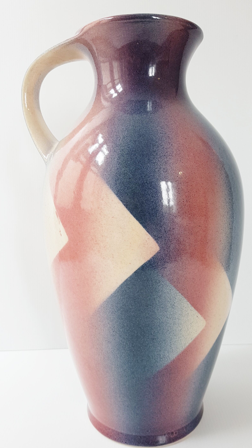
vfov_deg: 66.1
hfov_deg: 40.0
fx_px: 345
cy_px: 226
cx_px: 148
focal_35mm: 29
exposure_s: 1/101
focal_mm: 4.2
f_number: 1.7
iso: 50
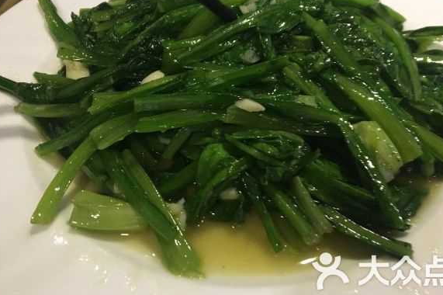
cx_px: 235
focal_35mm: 37
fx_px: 455
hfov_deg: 51.9
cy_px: 108
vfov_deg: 35.7
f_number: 2.2
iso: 250
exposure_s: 1/17
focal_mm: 4.15
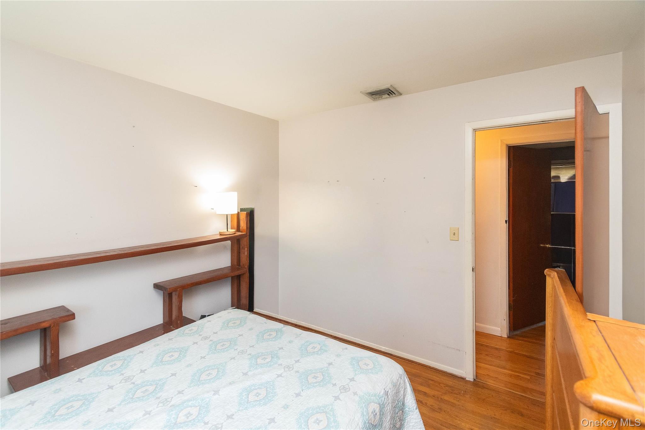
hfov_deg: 100.4
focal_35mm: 15
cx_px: 322
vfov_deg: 77.3
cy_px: 215
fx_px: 269
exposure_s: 1/60
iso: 2200
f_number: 5.6
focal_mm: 10
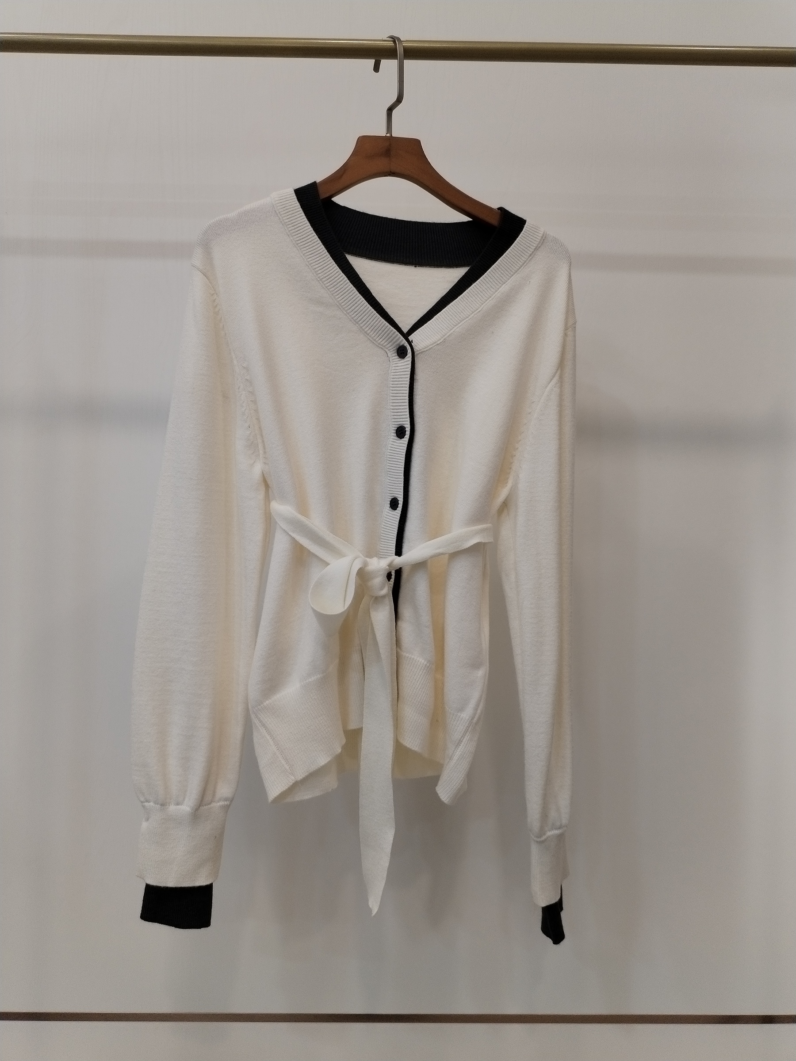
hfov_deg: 48.2
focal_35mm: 29
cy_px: 530
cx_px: 398
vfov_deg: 61.7
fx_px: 889
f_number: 1.8
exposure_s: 1/60
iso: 188
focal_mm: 4.75
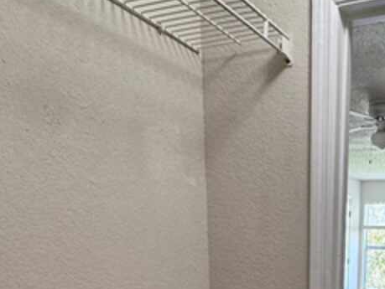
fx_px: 434
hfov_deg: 44.2
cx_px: 336
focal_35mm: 39
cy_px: 327
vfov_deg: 32.0
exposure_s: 1/120
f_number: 2.2
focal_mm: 2.22
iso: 250
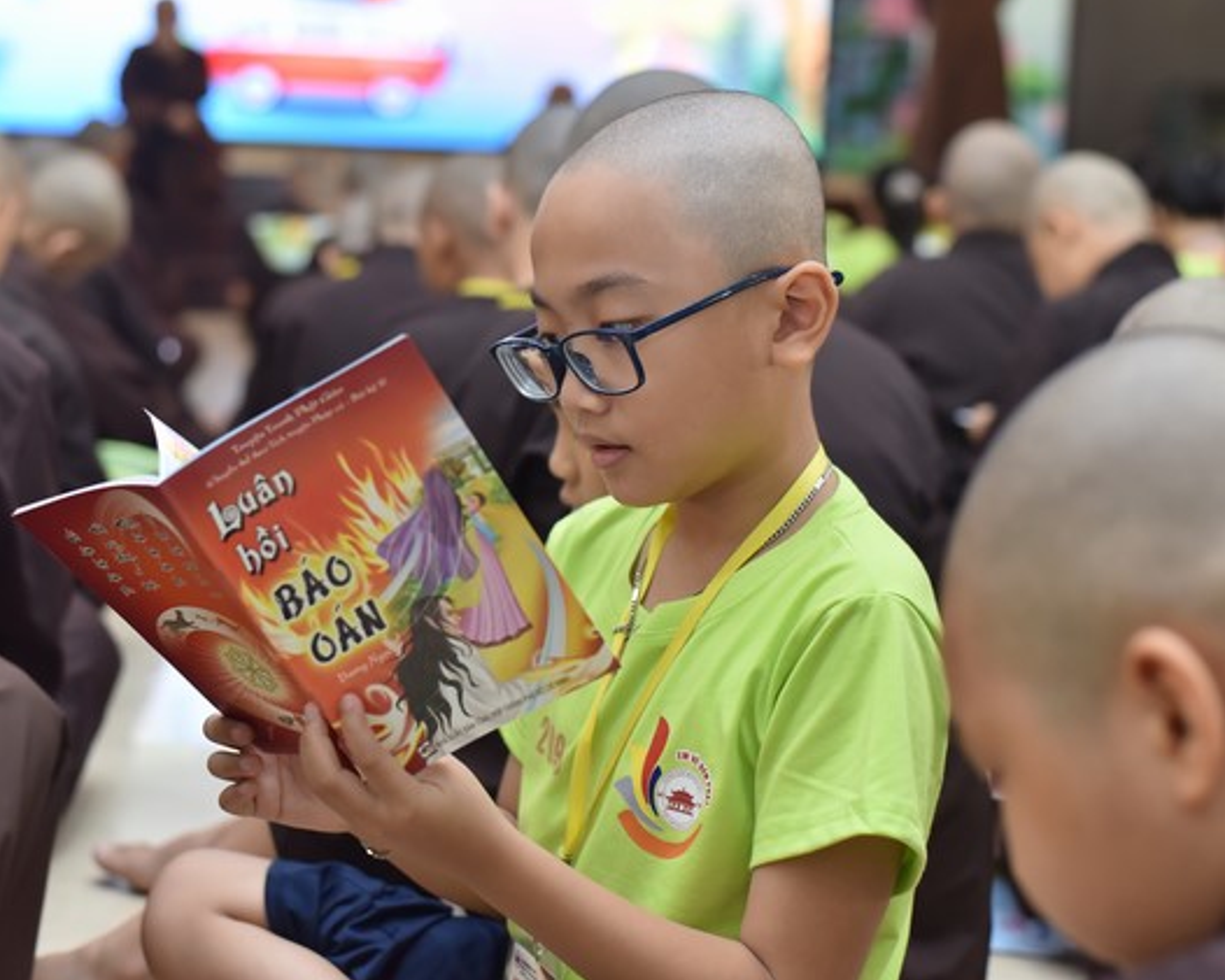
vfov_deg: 26.2
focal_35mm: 58
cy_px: 480
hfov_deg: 32.5
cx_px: 603
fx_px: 2103
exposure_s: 1/125
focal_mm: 50
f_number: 2.8
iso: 1000
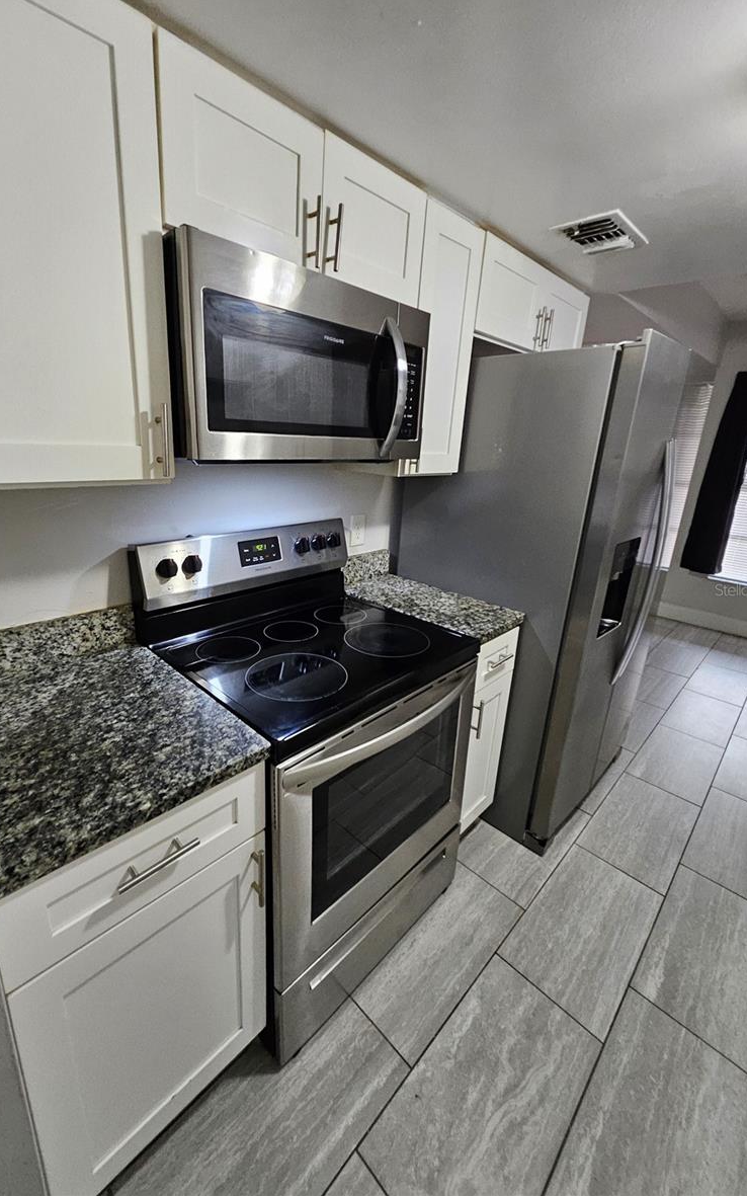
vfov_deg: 105.3
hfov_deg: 78.3
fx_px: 456
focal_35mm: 14
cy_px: 589
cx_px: 331
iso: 320
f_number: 2.2
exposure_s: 1/40
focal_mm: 1.74
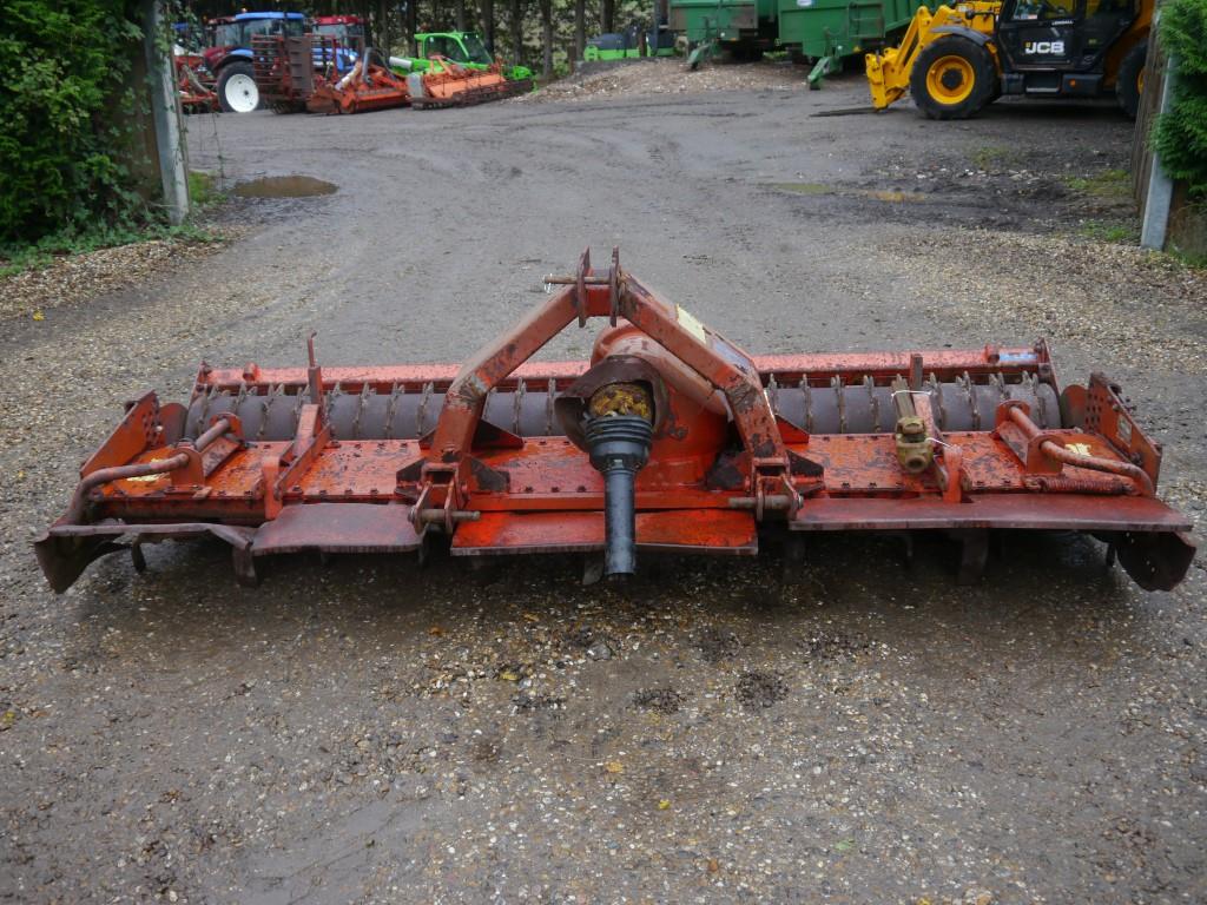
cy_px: 452
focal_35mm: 34
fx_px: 1186
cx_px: 604
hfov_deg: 54.0
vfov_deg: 41.8
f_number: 4.5
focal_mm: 17
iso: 160
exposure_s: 1/125
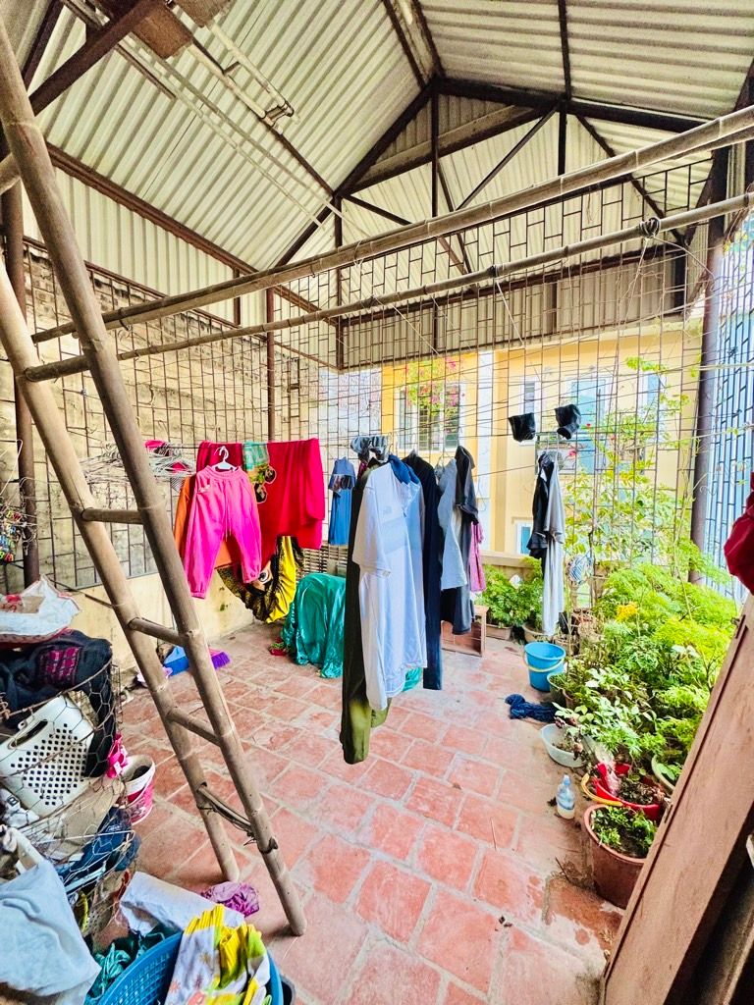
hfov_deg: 85.7
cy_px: 502
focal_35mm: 14
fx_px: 407
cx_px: 377
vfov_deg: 102.1
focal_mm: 2.22
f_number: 2.2
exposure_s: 1/100
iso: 160
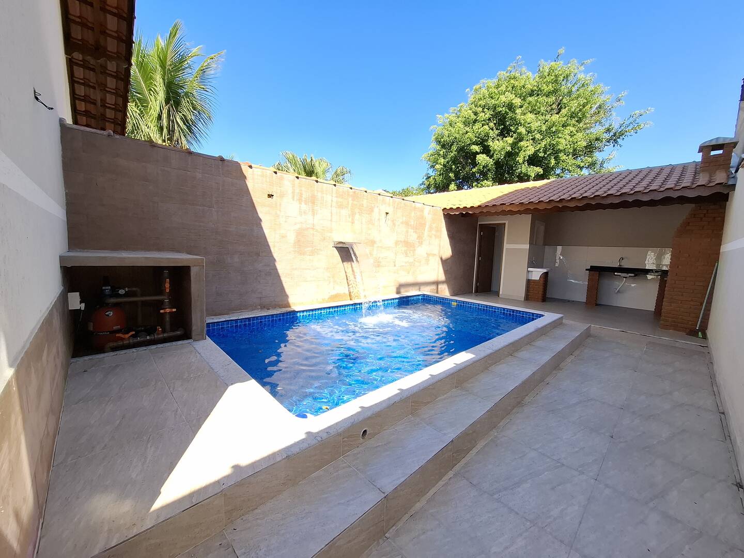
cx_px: 372
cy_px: 279
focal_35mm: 13
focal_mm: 1.74
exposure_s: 1/400
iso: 40
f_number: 2.2
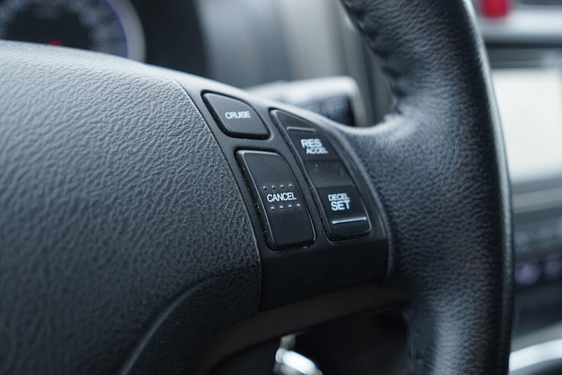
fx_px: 562
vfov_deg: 36.9
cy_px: 188
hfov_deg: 53.1
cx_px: 281
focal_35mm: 36
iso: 320
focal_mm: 24
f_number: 2.8
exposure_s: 1/40
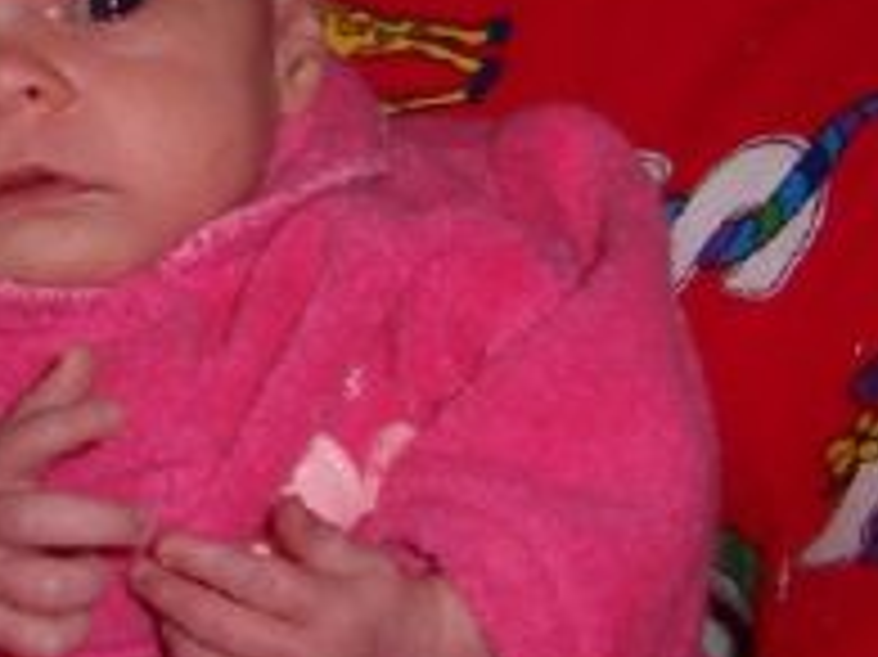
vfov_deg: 12.5
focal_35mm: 118
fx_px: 2991
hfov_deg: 16.6
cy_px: 148
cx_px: 162
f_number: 2.8
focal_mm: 5.6
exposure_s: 1/60
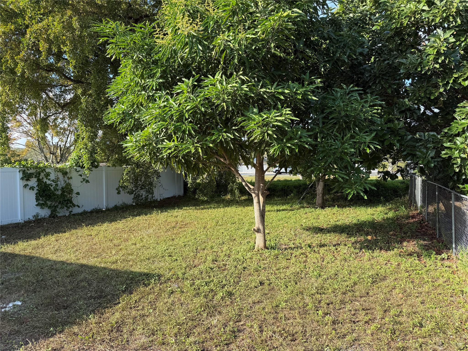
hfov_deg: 71.6
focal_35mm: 24
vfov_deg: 56.8
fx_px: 324
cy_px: 176
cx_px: 234
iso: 80
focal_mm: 6.76
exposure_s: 1/1139
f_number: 1.78
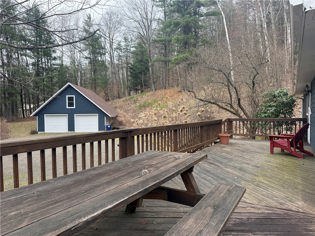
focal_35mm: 24
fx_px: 218
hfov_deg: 71.6
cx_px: 158
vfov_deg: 56.8
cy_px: 118
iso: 100
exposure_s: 1/464
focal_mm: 6.76
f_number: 1.78
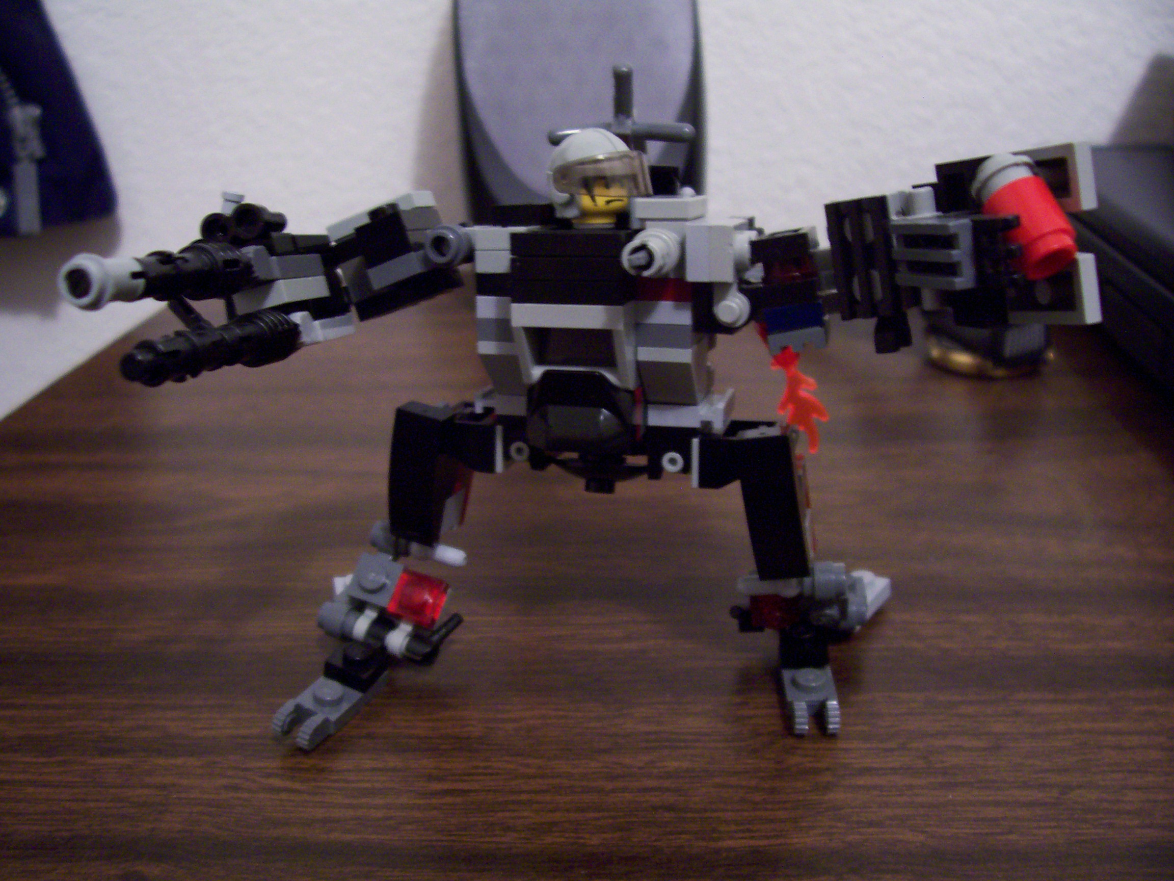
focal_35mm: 34
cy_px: 440
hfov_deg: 54.0
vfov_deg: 41.8
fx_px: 1153
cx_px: 587
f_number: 2.7
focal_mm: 5.6
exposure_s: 1/8
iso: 160
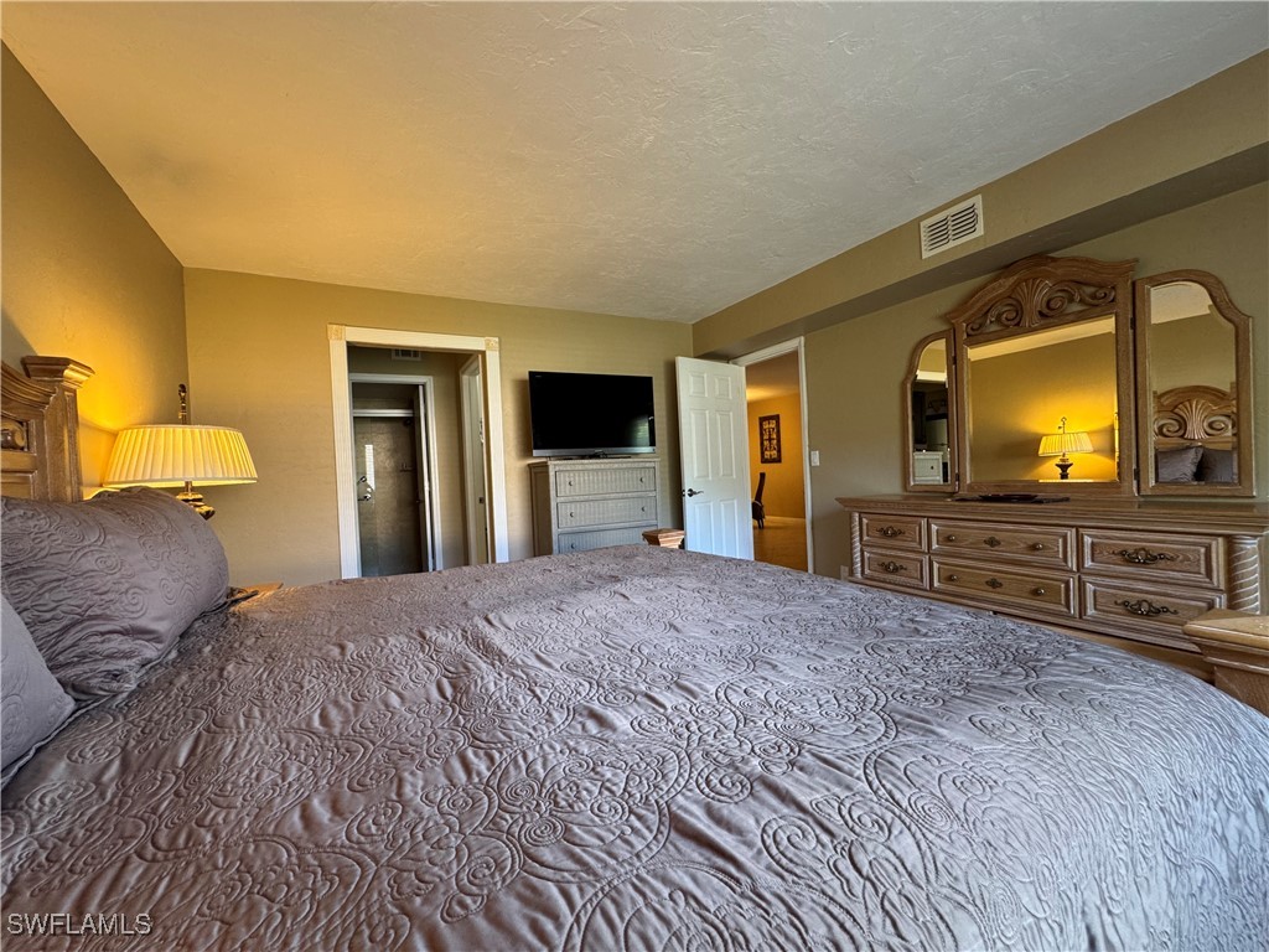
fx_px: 513
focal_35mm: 14
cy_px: 476
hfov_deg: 102.1
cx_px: 634
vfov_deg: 85.7
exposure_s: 1/60
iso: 200
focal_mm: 2.22
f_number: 2.2
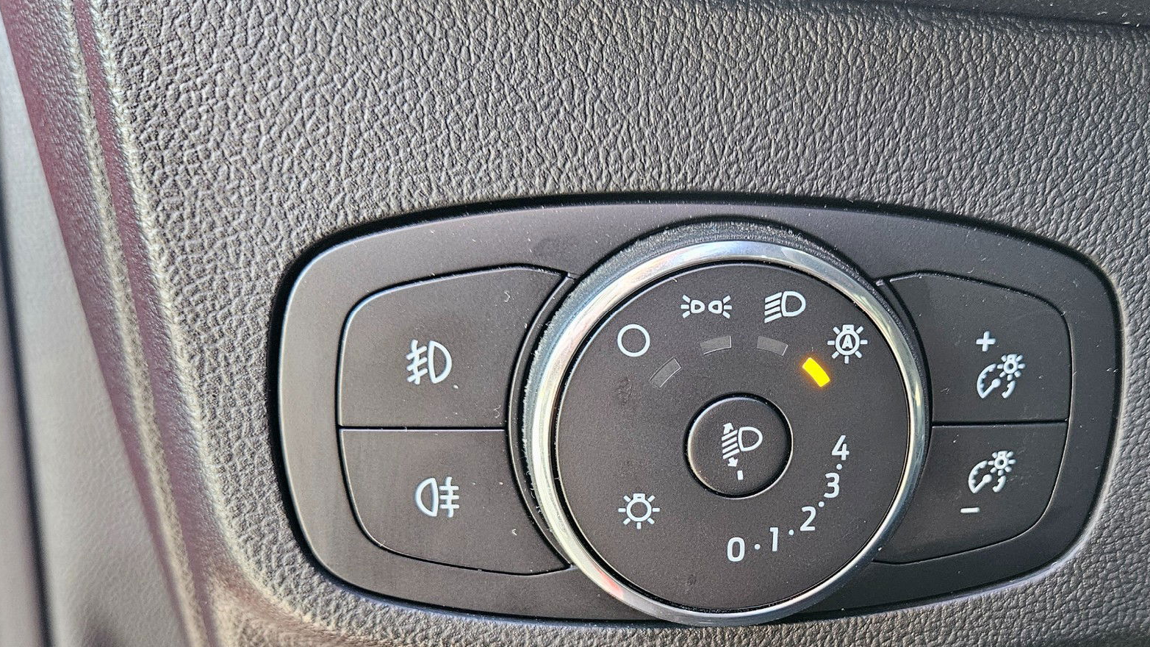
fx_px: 1250
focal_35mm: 41
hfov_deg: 48.5
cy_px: 535
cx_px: 771
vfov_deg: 28.3
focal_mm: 5.4
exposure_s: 1/142
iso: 400
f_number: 1.8
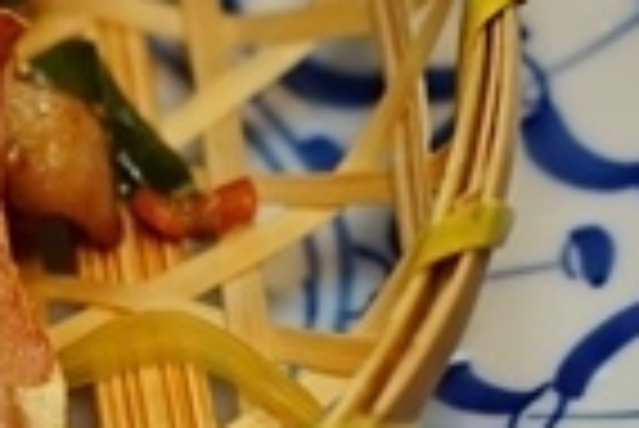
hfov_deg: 9.6
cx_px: -720
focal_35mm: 197
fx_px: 3500
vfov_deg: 7.0
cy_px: 20
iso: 320
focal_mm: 35
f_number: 4
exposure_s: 1/60
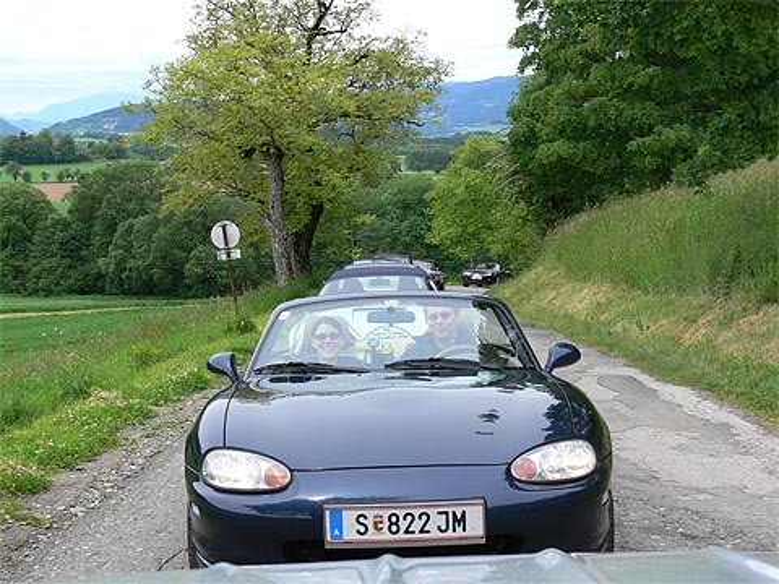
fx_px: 1148
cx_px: 390
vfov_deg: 28.6
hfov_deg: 37.5
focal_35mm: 51
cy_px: 292
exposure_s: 1/400
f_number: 4
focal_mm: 10.9
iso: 100
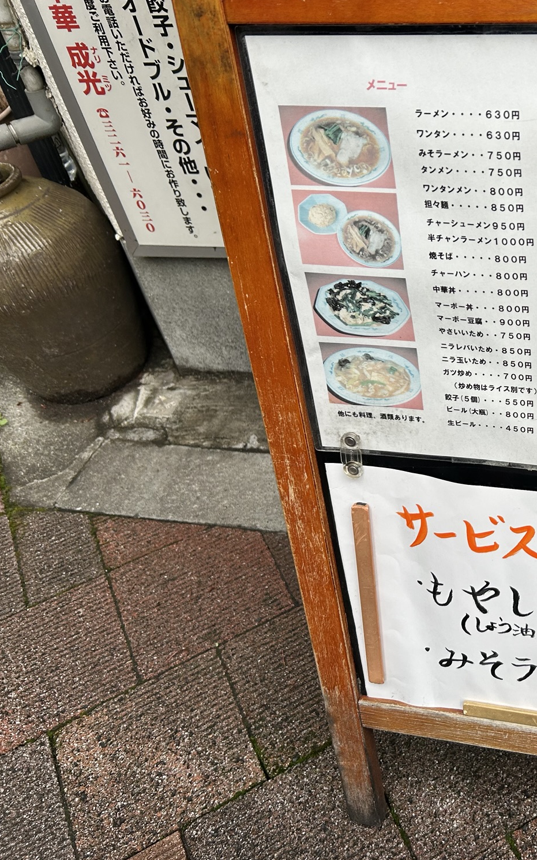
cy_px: 430
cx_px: 555
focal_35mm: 37
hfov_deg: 31.4
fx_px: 867
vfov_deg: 52.8
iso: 50
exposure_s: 1/1159
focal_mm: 5.7
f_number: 1.5
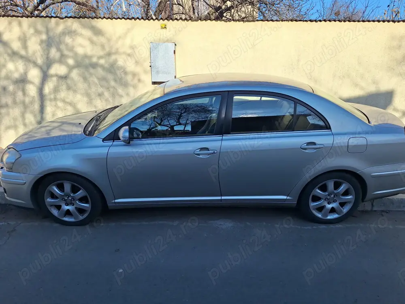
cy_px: 152
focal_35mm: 23
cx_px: 202
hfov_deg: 73.9
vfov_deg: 58.9
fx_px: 269
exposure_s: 1/2070
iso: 40
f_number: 1.8
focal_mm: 5.54
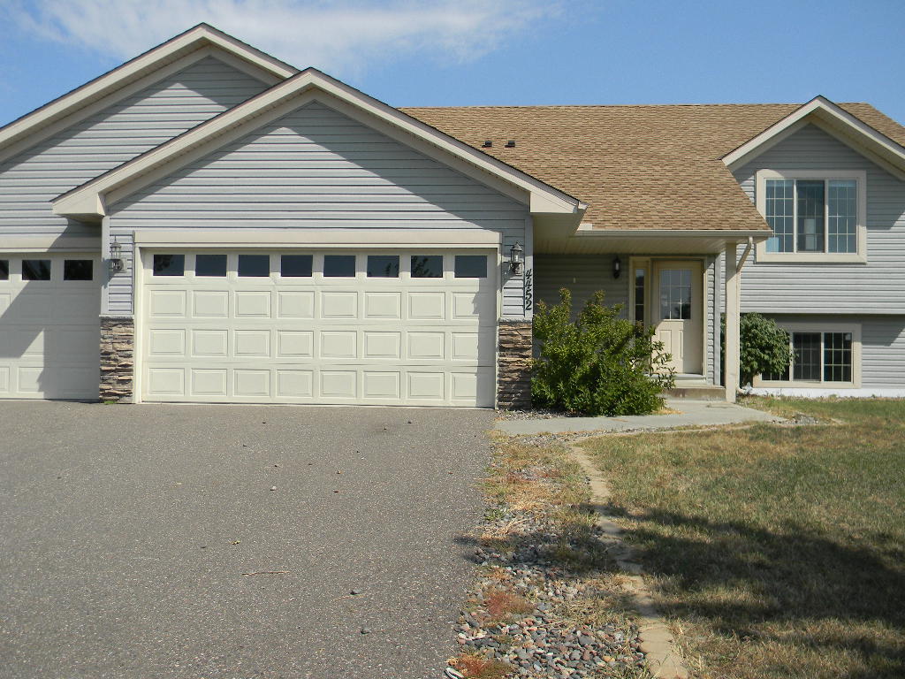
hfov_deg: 51.4
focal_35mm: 36
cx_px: 452
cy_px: 340
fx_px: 941
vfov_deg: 39.7
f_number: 7.4
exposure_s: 1/261
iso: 80
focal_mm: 6.4
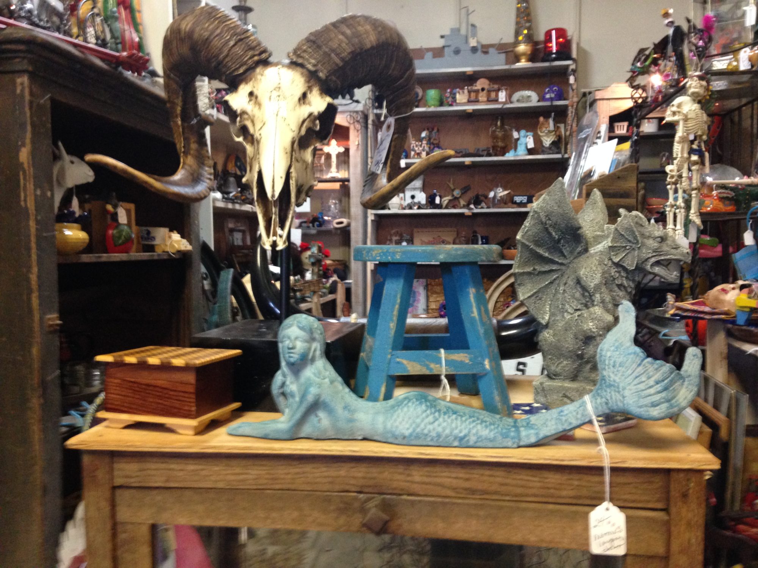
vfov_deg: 42.9
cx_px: 379
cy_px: 284
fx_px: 723
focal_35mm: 33
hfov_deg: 55.4
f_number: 2.4
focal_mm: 4.12
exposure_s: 1/20
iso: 320
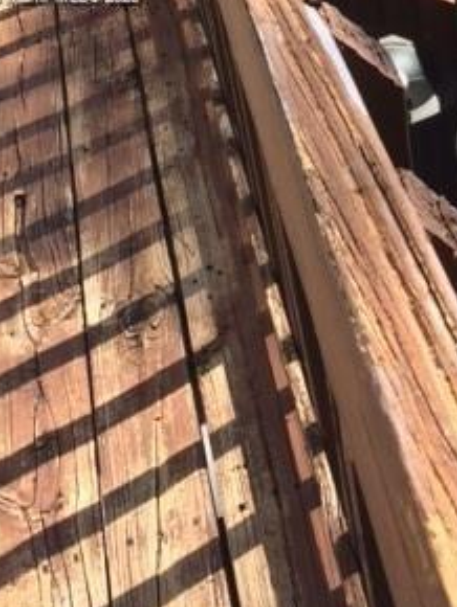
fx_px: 1125
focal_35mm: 64
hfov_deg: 22.5
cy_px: -2
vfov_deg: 28.4
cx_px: 402
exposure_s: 1/570
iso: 32
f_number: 2.2
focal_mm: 4.15
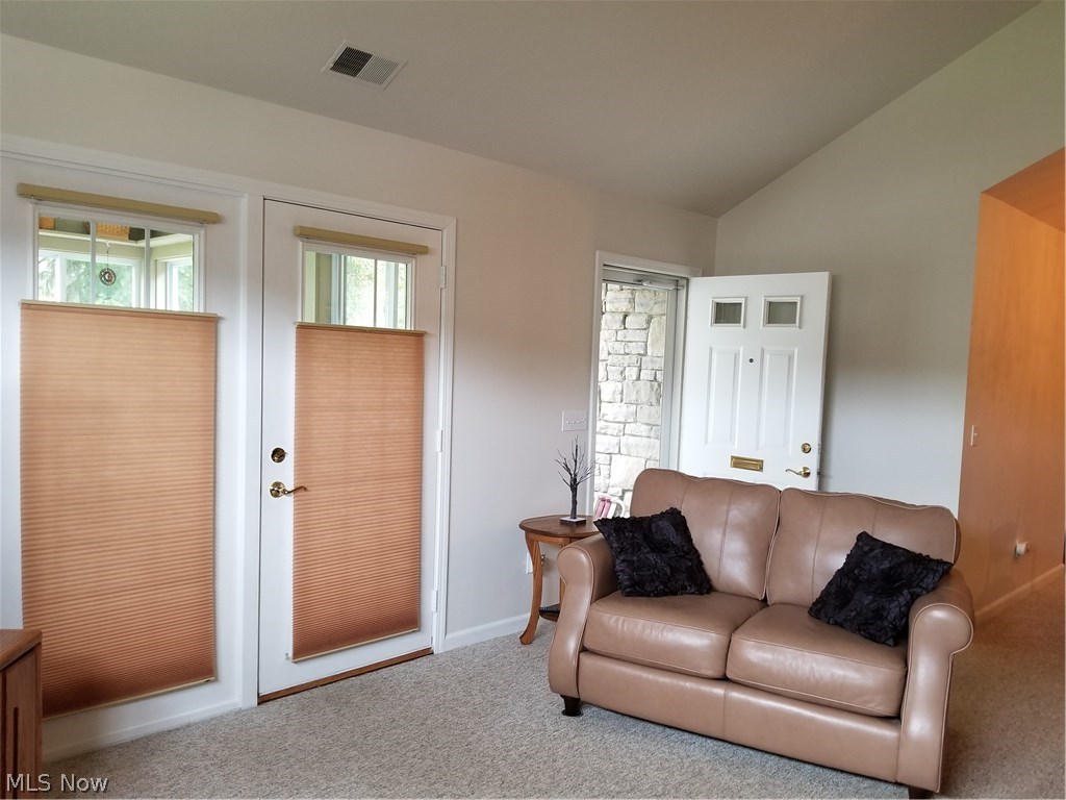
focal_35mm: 26
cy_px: 400
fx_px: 801
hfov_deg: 67.3
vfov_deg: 53.1
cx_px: 533
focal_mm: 4.25
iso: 200
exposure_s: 1/30
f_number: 1.7
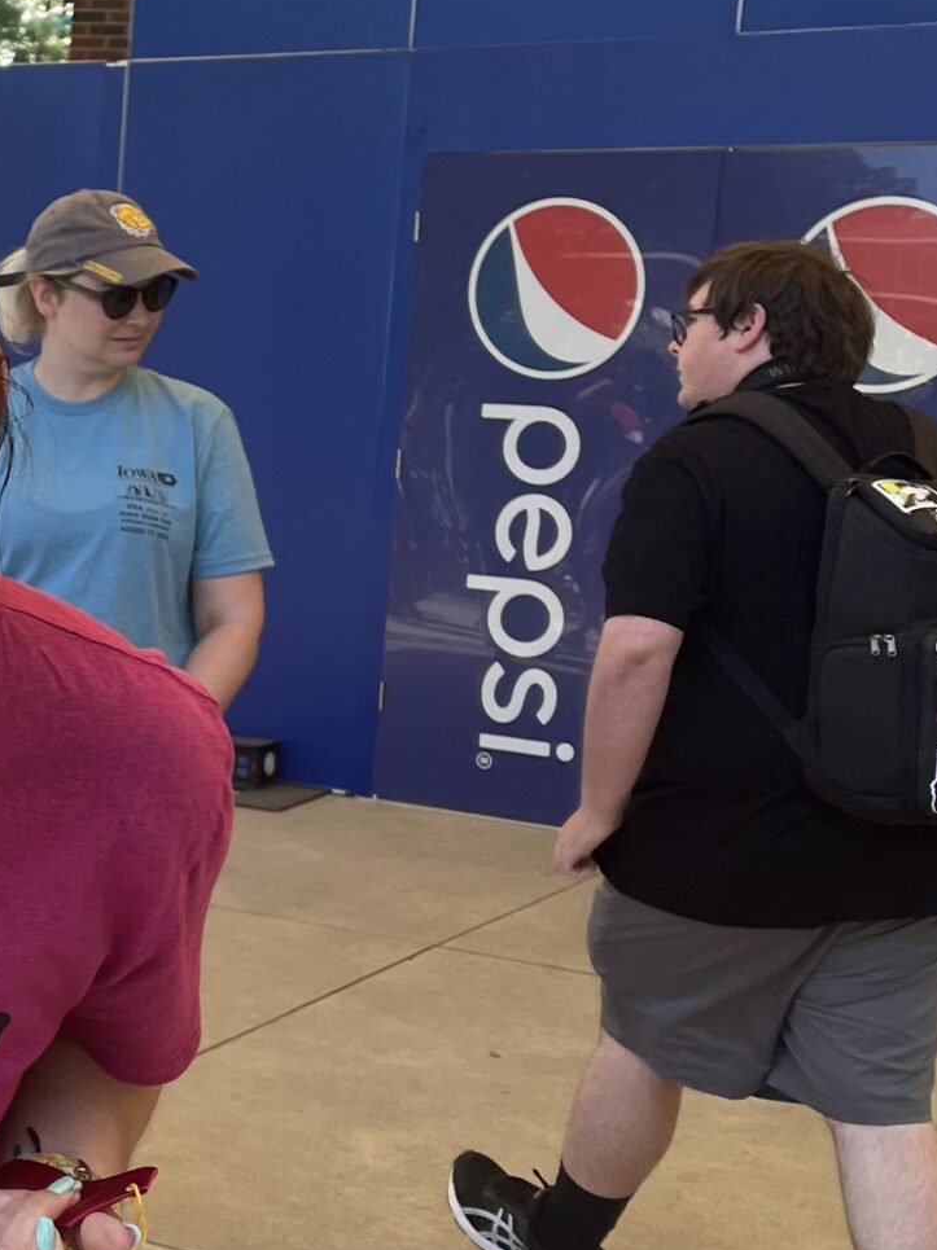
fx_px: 2492
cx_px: -277
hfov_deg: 19.6
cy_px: 623
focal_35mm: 69
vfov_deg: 28.2
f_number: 1.6
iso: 50
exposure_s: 1/340
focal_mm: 5.1
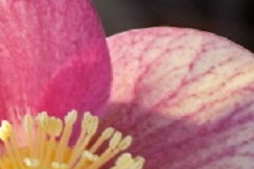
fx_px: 3669
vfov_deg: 2.6
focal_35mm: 520
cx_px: 51
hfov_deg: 4.0
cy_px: 203
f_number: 5.4
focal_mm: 33.7
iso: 80
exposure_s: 1/40
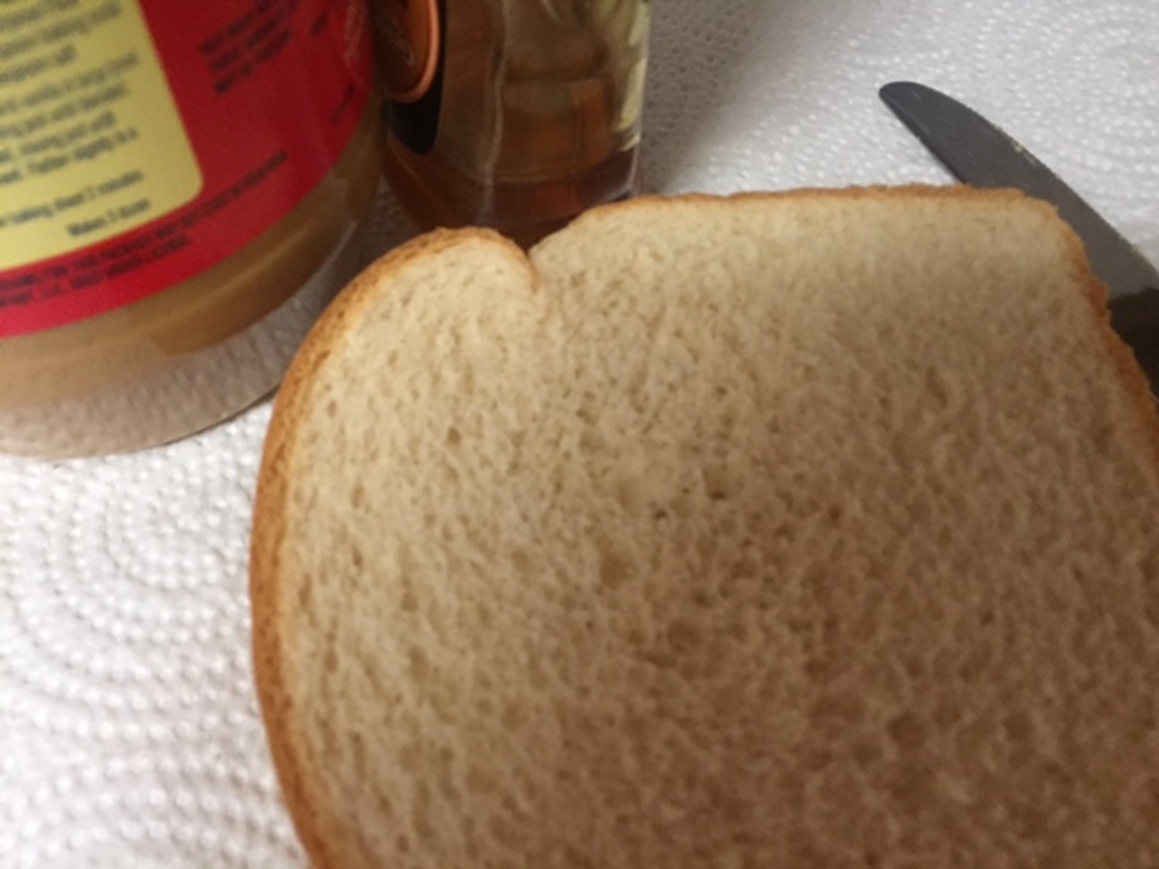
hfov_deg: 61.7
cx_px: 580
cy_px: 434
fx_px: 971
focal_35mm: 29
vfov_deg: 48.2
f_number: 2.2
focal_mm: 4.15
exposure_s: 1/30
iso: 250
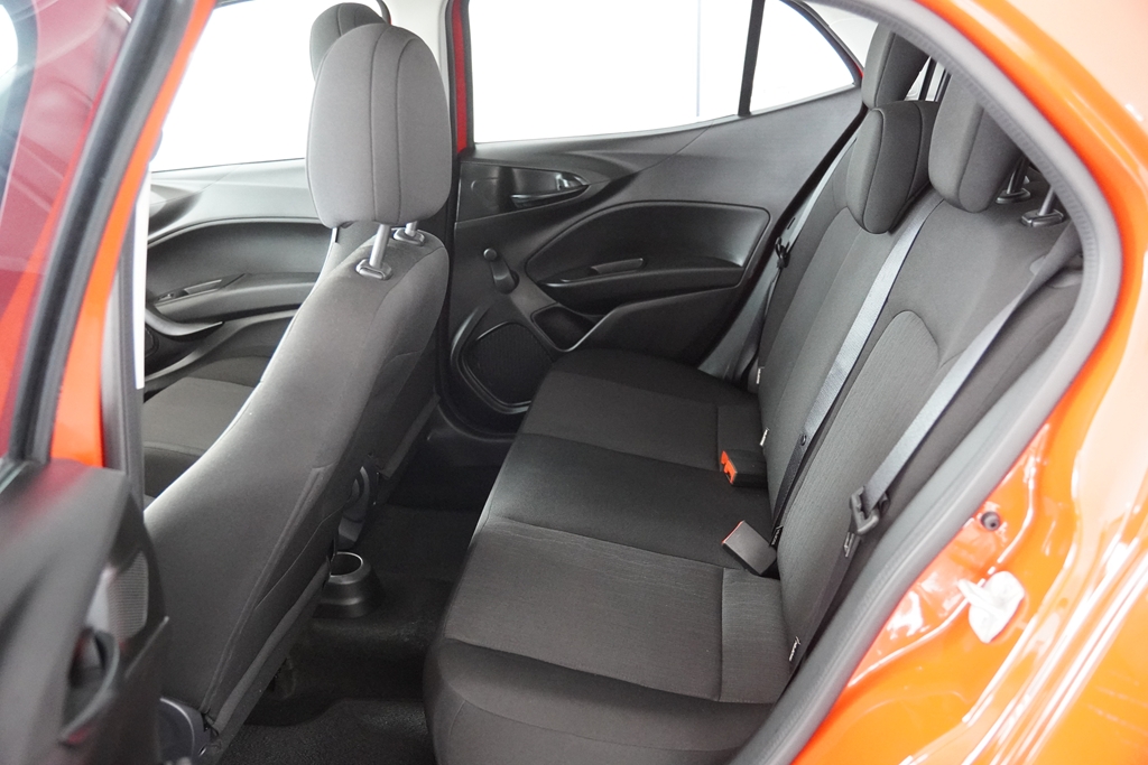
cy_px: 382
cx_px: 574
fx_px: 1052
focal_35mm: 33
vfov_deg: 40.0
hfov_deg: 57.2
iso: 6400
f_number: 2.8
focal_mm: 22
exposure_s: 1/160
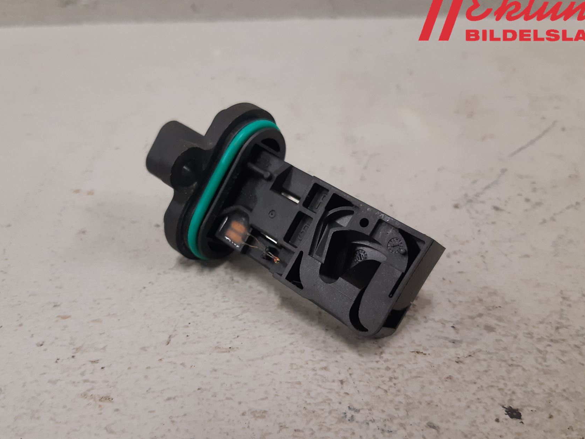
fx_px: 541
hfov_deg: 56.8
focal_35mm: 32
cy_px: 252
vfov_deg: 44.0
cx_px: 274
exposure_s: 1/50
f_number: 1.7
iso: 160
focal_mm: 3.93
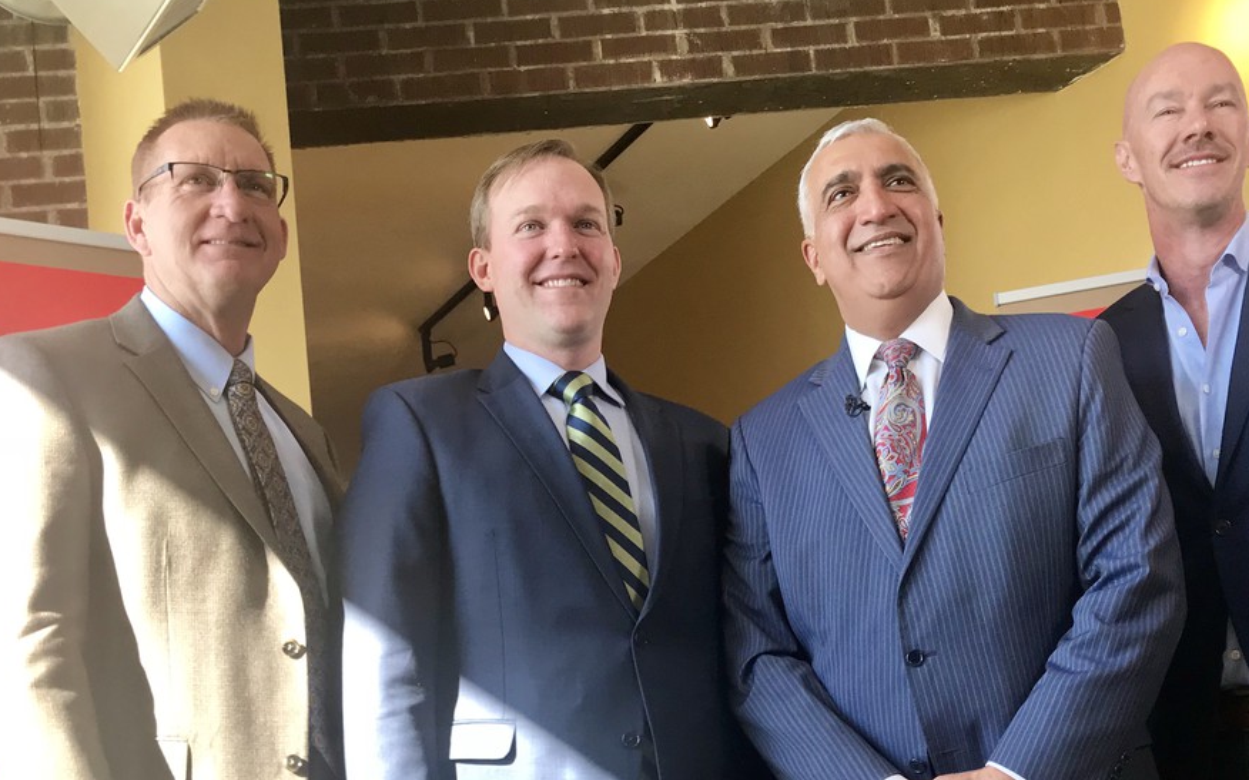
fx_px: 1531
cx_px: 746
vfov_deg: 27.7
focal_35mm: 45
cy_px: 669
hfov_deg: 44.2
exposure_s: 1/120
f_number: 1.8
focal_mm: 3.99
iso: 40
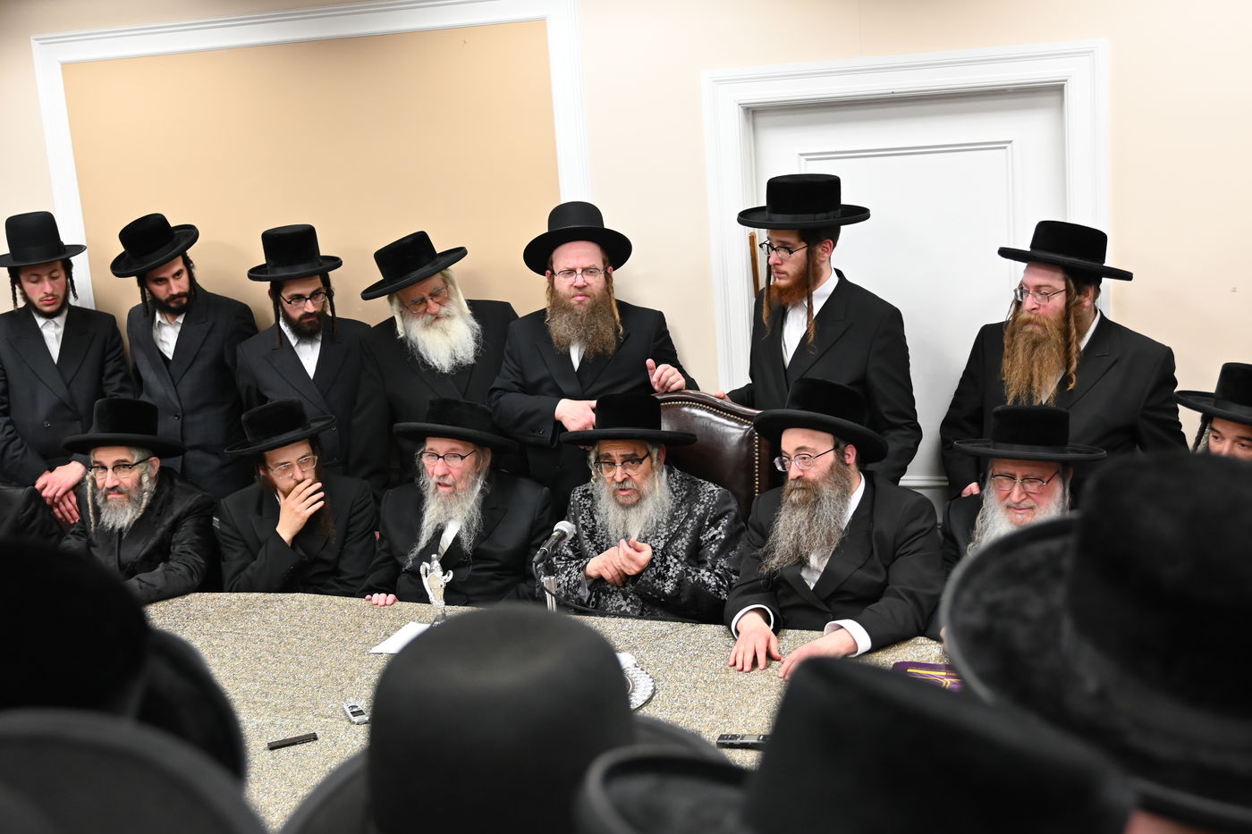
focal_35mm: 42
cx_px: 626
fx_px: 1460
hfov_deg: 46.4
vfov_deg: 31.9
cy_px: 417
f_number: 2.8
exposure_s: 1/125
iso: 1250
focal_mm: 28
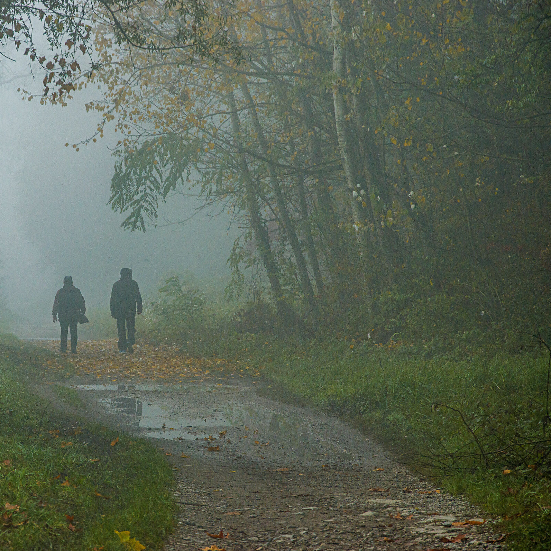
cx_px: 143
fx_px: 3631
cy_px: 276
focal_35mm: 202
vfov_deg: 8.7
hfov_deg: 8.7
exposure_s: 1/125
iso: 400
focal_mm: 105
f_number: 8
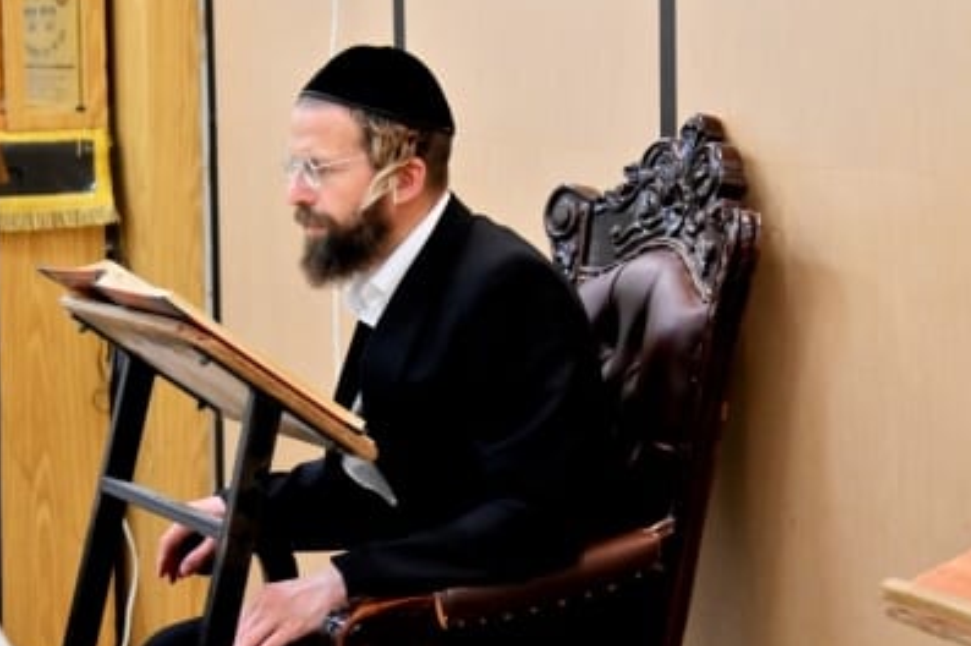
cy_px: 296
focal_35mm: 105
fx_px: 2830
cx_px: 448
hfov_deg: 19.5
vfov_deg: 13.0
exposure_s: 1/320
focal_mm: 62
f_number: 4
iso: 1250
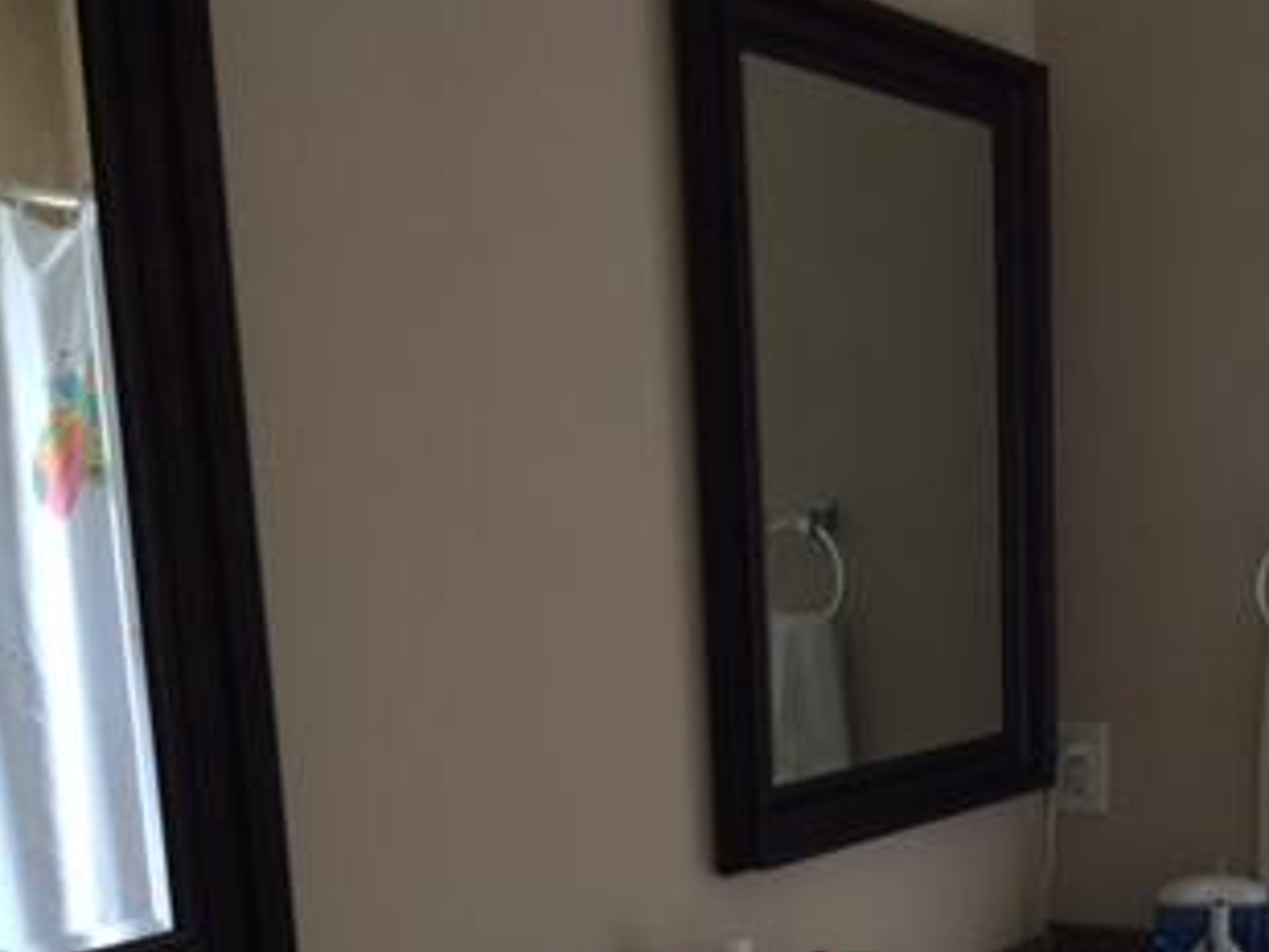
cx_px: 1133
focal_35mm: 60
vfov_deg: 23.4
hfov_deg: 30.8
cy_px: 952
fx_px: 2200
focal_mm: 4.15
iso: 40
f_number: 2.2
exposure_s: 1/30
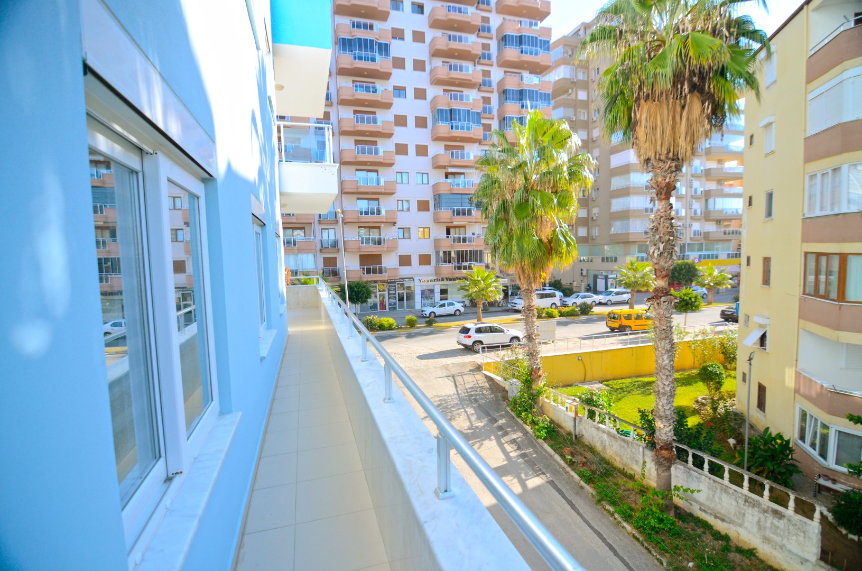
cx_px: 431
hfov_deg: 95.1
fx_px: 394
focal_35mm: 16
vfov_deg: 71.8
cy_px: 286
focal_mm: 11
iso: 400
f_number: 2.8
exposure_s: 1/640
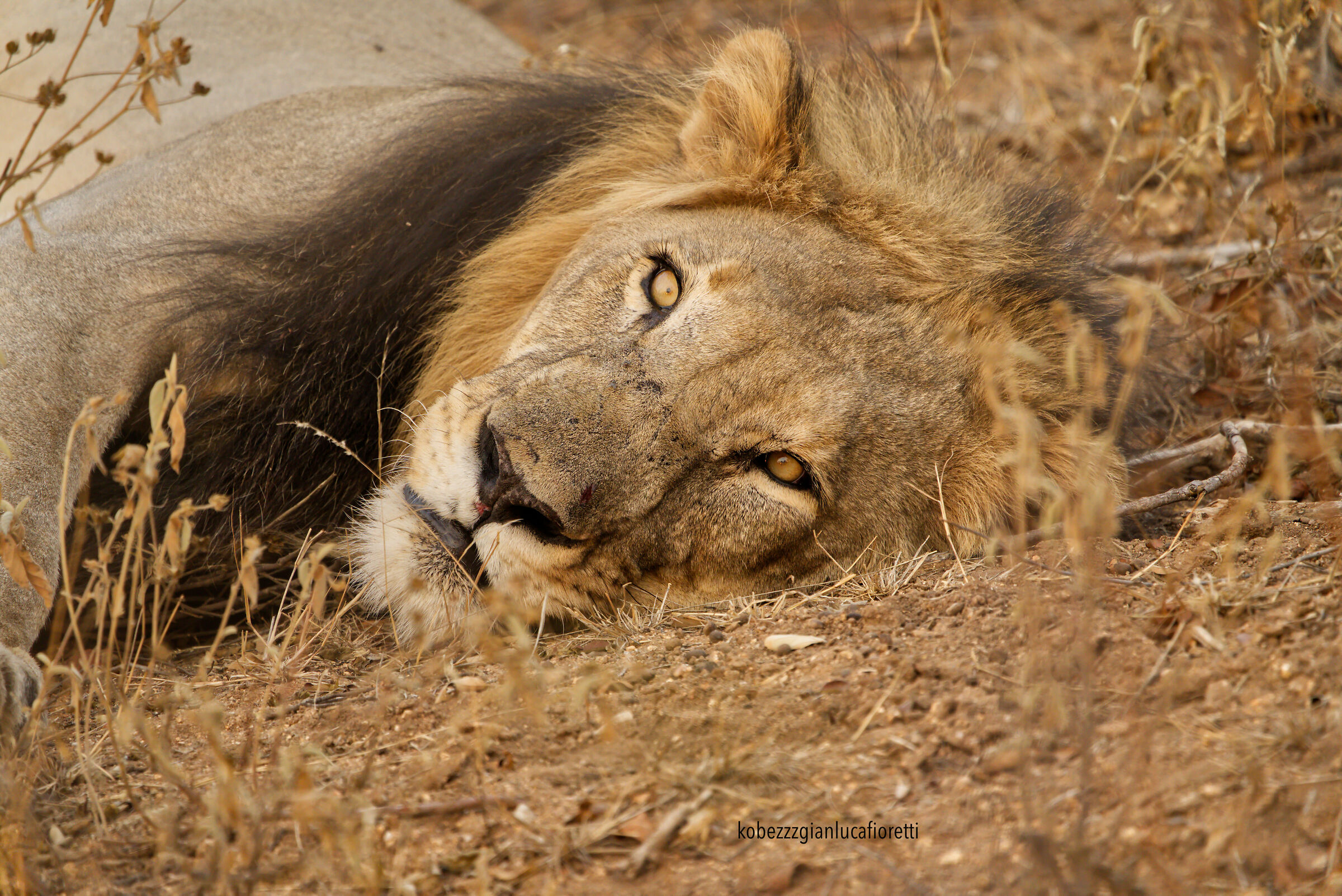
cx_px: 671
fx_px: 20886
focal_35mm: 560
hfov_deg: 3.7
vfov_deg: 2.5
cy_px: 448
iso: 2000
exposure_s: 1/200
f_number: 8
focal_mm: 560
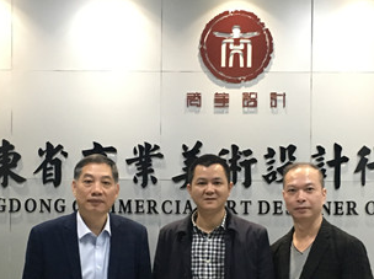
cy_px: 208
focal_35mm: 64
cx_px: 180
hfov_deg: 30.3
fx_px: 690
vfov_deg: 22.7
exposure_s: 1/17
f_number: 2.2
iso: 200
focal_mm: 4.15
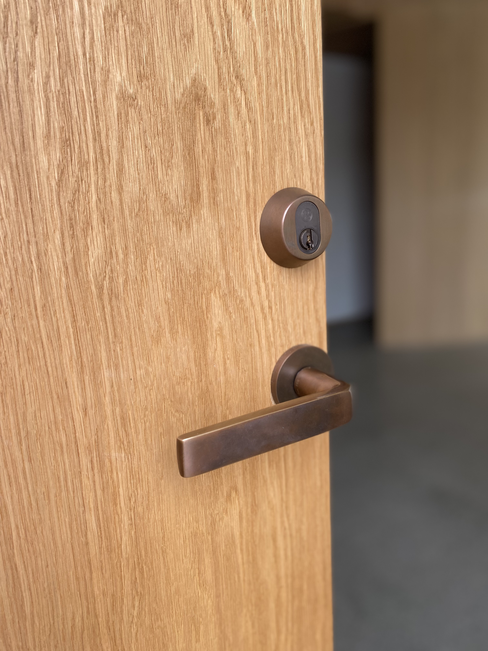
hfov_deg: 53.1
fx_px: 489
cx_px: 244
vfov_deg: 67.3
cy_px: 326
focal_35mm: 26
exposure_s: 1/122
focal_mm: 4.25
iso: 80
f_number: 1.8
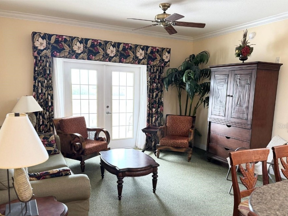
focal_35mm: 28
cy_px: 126
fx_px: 233
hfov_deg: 63.4
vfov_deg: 49.5
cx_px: 140
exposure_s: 1/60
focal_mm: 6.86
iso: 400
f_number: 1.78
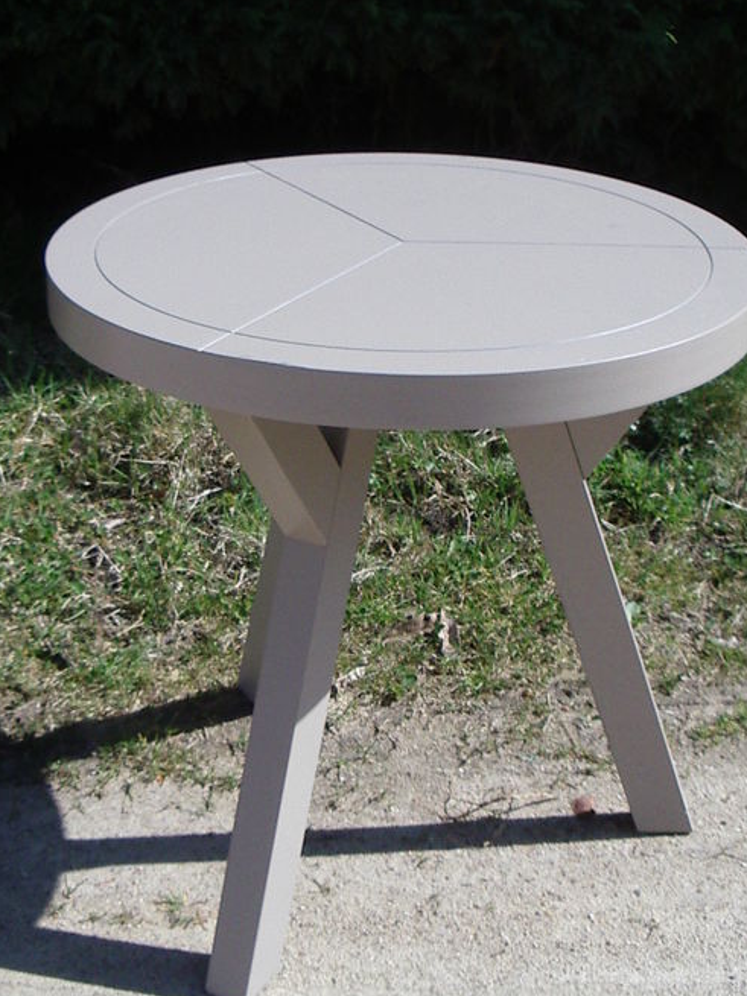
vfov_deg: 33.2
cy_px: 455
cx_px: 397
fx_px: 1669
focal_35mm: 58
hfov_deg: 25.2
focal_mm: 5.8
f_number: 4.8
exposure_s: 1/640
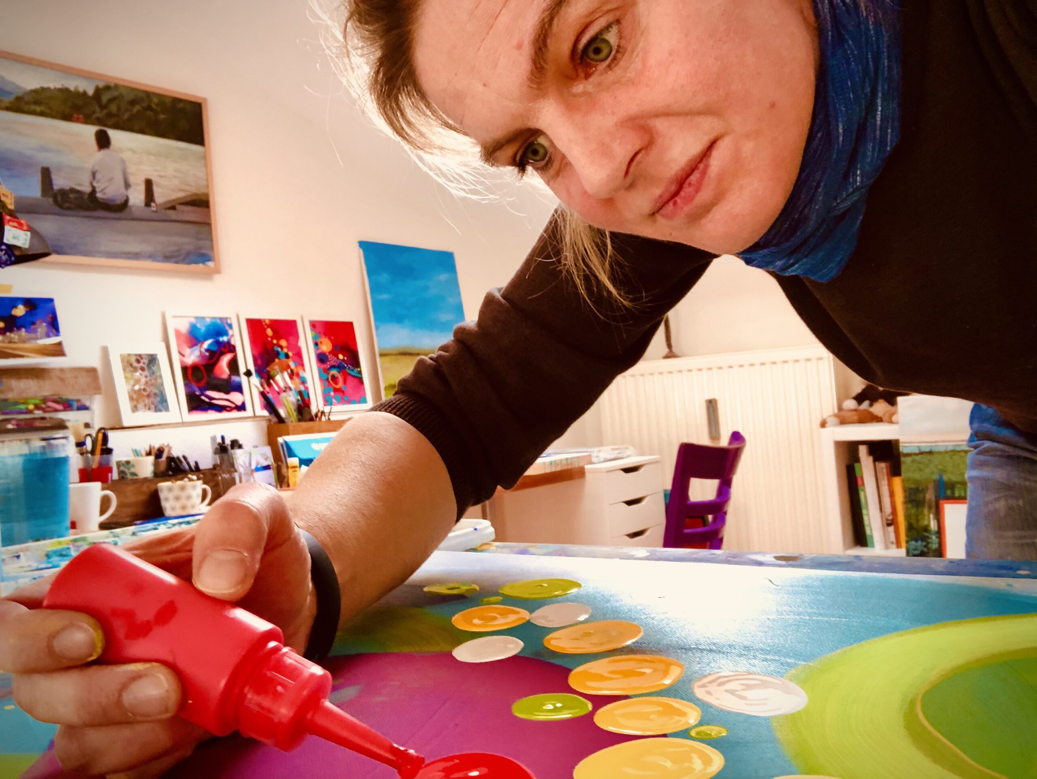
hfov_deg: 56.8
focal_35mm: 32
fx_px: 959
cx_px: 518
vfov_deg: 44.2
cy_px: 390
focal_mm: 2.87
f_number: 2.2
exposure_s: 1/60
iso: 125
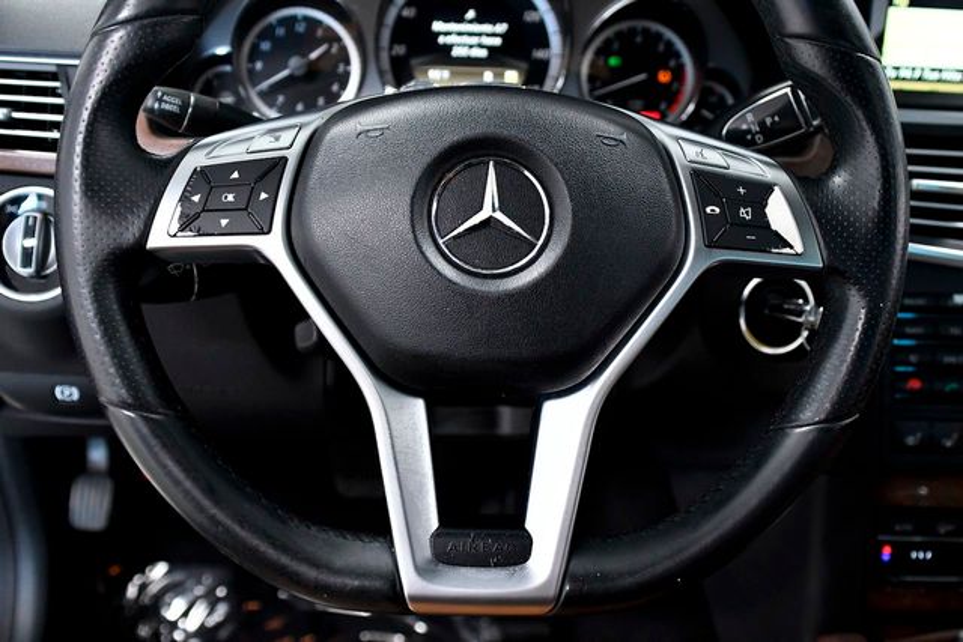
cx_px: 482
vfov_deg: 34.2
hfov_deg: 49.5
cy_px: 321
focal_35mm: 39
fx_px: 1043
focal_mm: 26
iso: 2500
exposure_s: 1/320
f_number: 3.5
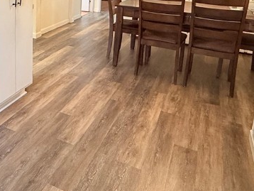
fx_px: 294
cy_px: 8
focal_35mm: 40
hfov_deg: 43.7
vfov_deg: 33.5
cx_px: 38
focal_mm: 2.22
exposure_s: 1/60
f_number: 2.2
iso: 400
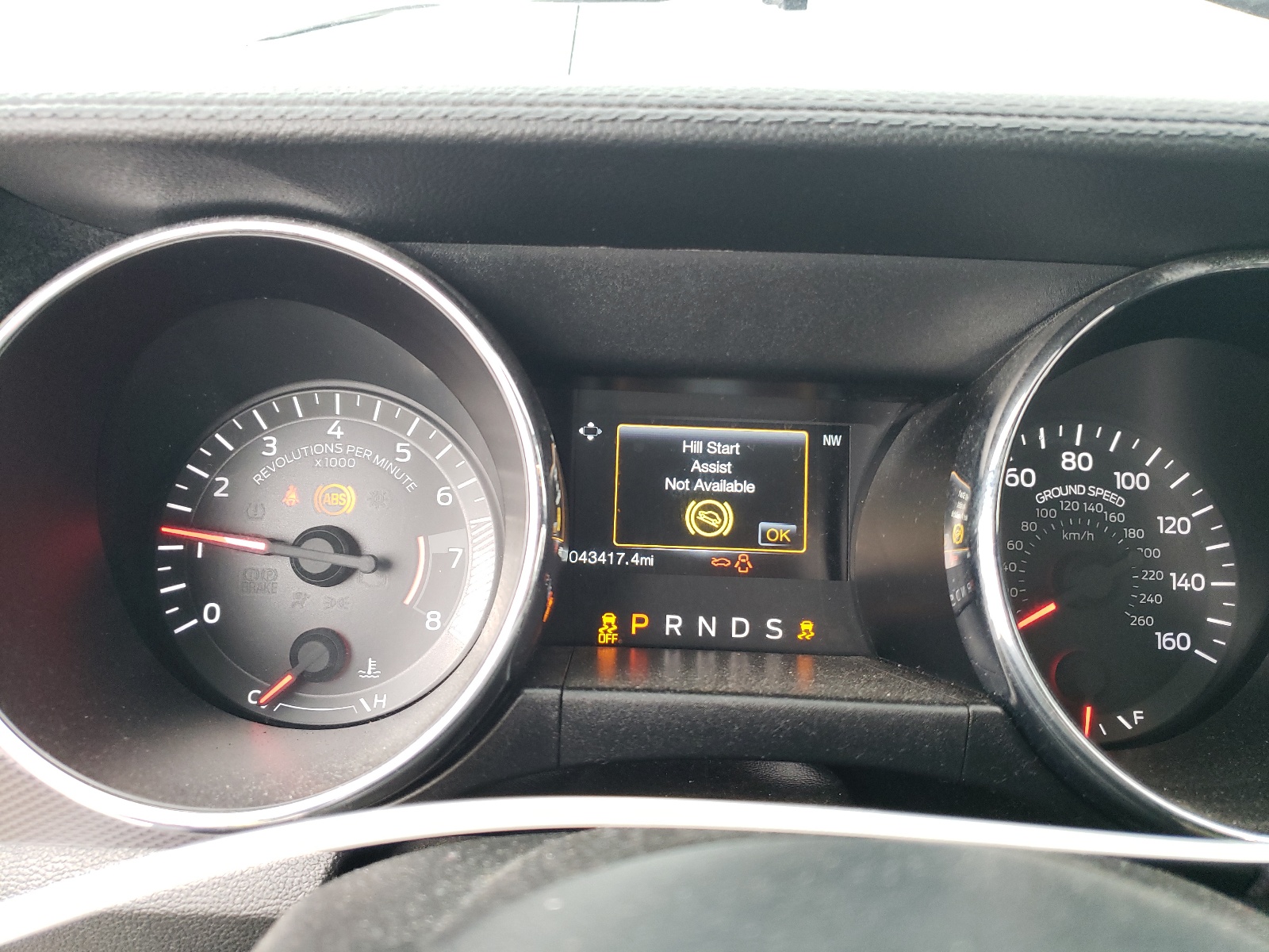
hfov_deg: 67.3
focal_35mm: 26
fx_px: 953
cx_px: 634
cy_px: 476
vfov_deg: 53.1
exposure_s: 1/50
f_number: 1.5
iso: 126
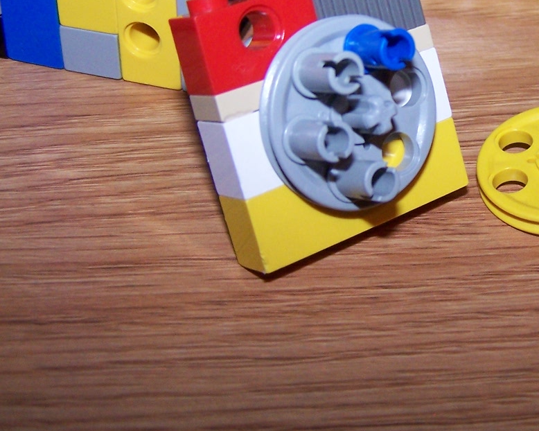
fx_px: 1180
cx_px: 482
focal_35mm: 74
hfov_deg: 25.0
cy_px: 139
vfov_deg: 20.6
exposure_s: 1/60
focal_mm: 6.3
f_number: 2.8
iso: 140
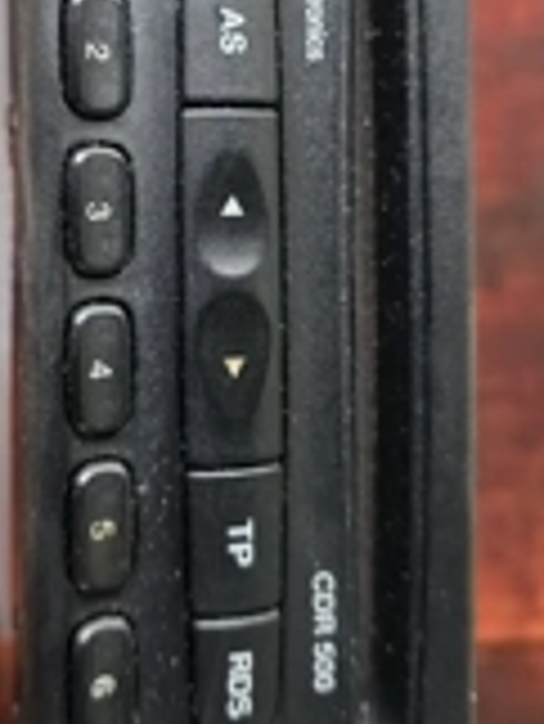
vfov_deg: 33.3
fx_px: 1193
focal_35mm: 57
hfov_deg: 25.6
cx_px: 207
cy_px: 216
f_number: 1.7
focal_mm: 6.3
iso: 640
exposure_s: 1/100
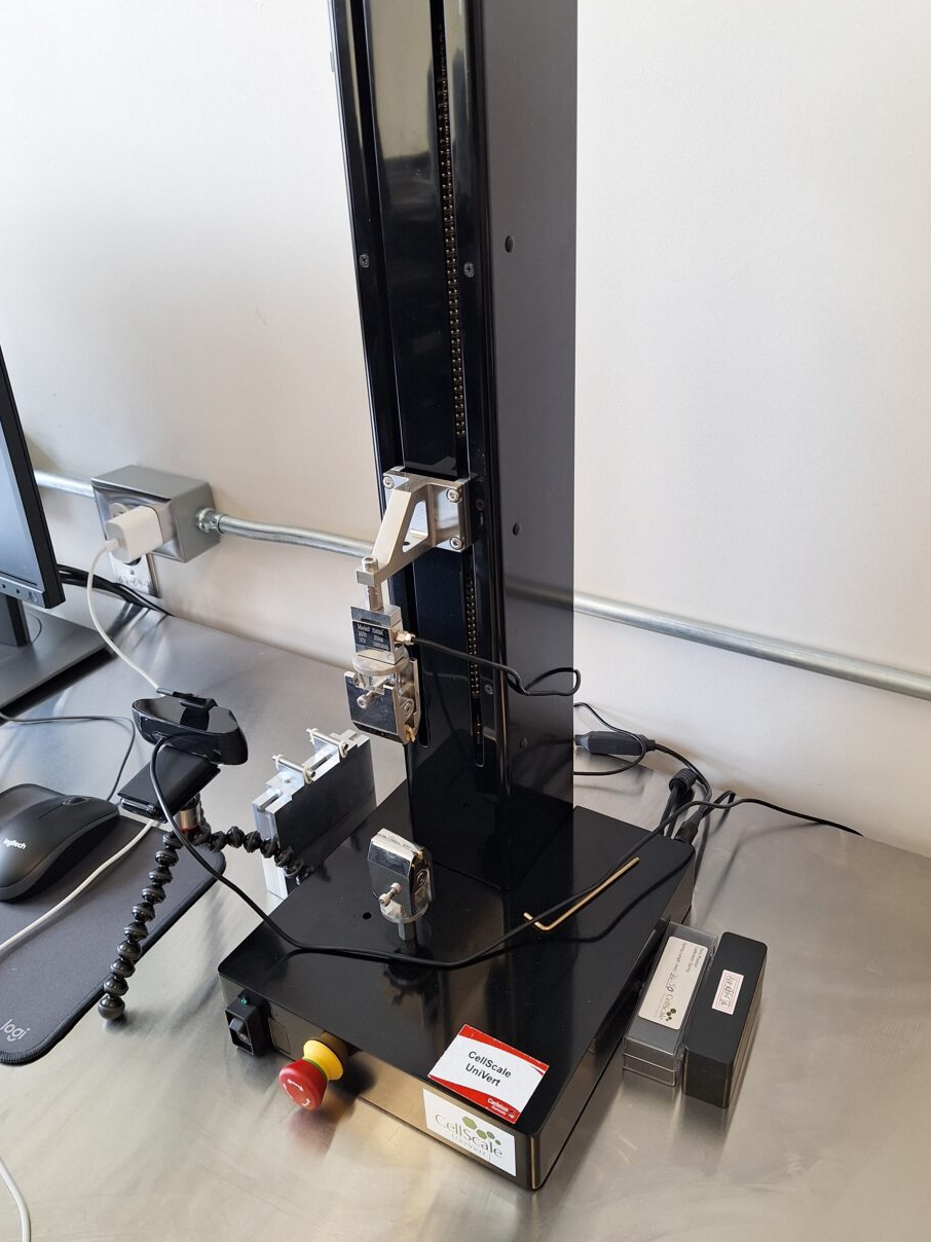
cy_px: 616
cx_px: 517
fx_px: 932
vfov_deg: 67.3
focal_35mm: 26
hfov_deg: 53.0
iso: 50
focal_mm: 5.54
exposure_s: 1/60
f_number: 1.8
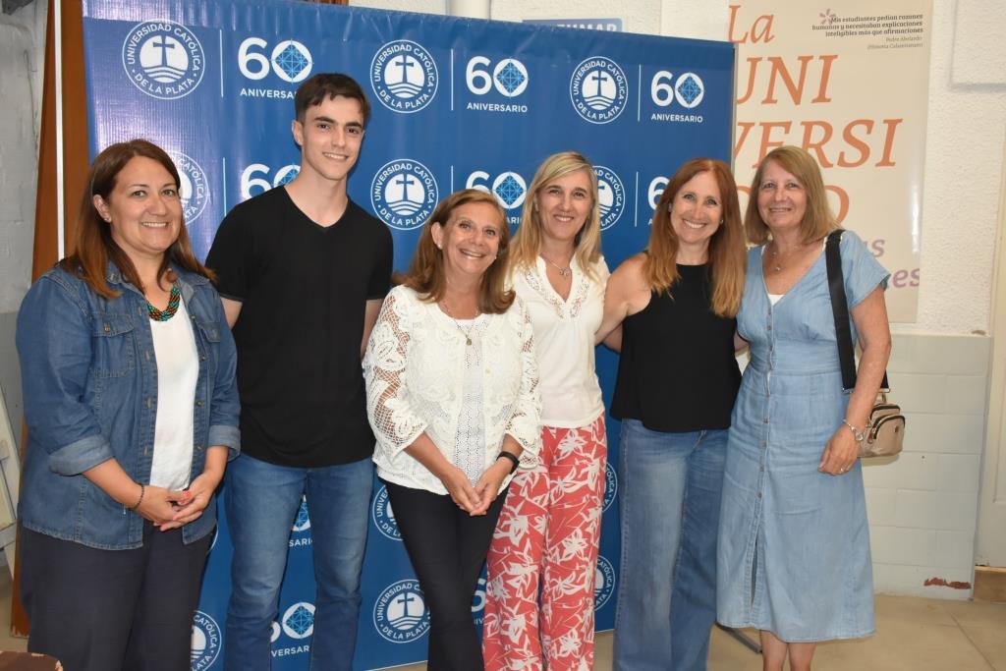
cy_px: 336
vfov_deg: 40.0
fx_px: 922
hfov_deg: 57.2
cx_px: 503
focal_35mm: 33
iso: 1600
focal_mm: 22
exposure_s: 1/80
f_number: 5.6
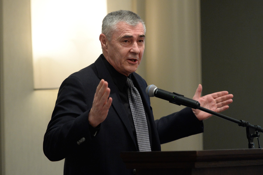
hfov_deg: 15.2
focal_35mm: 135
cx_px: 132
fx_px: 986
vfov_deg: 10.1
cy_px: 88
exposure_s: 1/160
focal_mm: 135
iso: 4000
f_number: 2.8
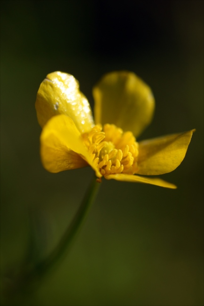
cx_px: 102
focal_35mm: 135
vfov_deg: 15.2
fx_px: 1148
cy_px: 153
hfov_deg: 10.2
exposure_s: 1/3200
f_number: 2.8
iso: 200
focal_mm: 90
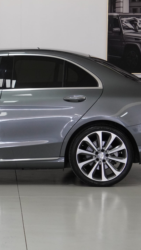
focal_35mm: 154
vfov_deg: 14.0
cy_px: 113
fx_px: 1023
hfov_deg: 7.8
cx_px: -21
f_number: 5.6
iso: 1250
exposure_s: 1/125
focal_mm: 55
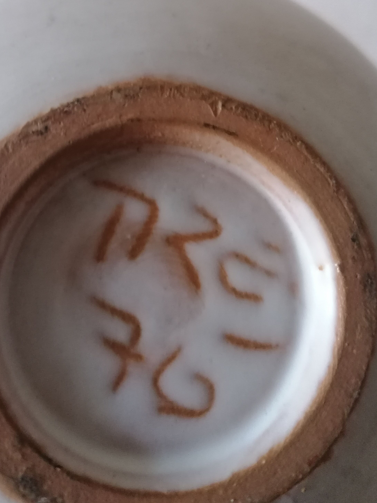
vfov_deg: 49.2
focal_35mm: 37
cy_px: 165
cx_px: 140
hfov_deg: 38.4
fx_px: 537
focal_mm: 4.75
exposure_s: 1/16.7
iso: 1000
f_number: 1.8
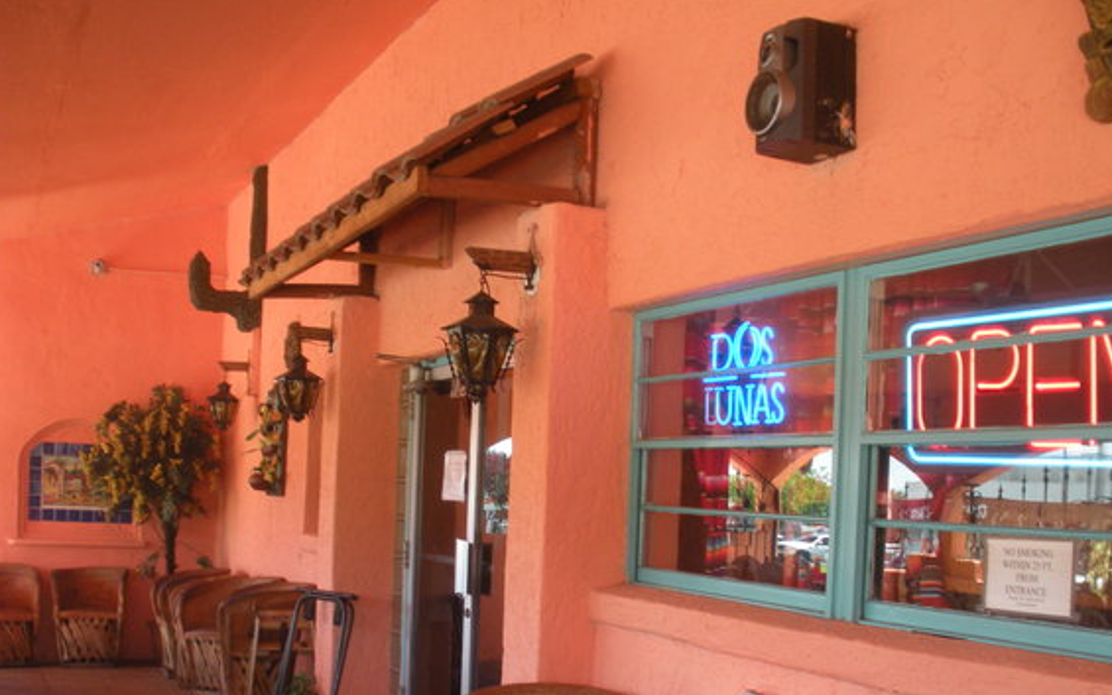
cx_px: 575
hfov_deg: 47.2
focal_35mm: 42
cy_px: 459
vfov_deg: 30.3
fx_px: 1273
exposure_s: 1/50
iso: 128
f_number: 3.5
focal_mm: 6.3
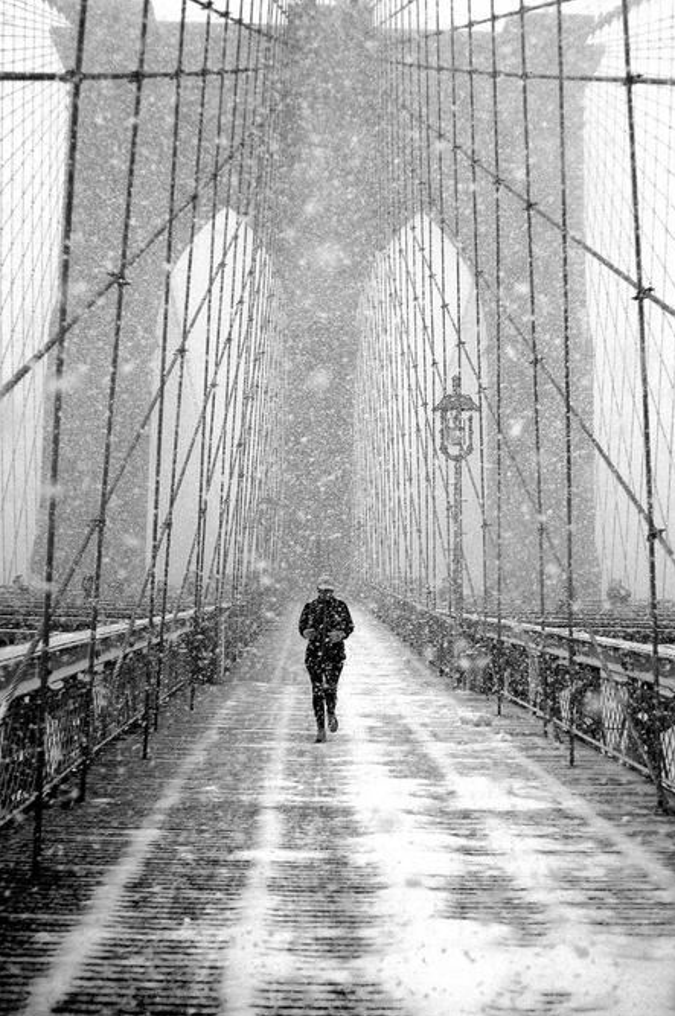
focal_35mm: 45
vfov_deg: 43.5
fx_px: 1269
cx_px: 347
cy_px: 419
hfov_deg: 29.8
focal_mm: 20
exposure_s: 1/1600
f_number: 2.8
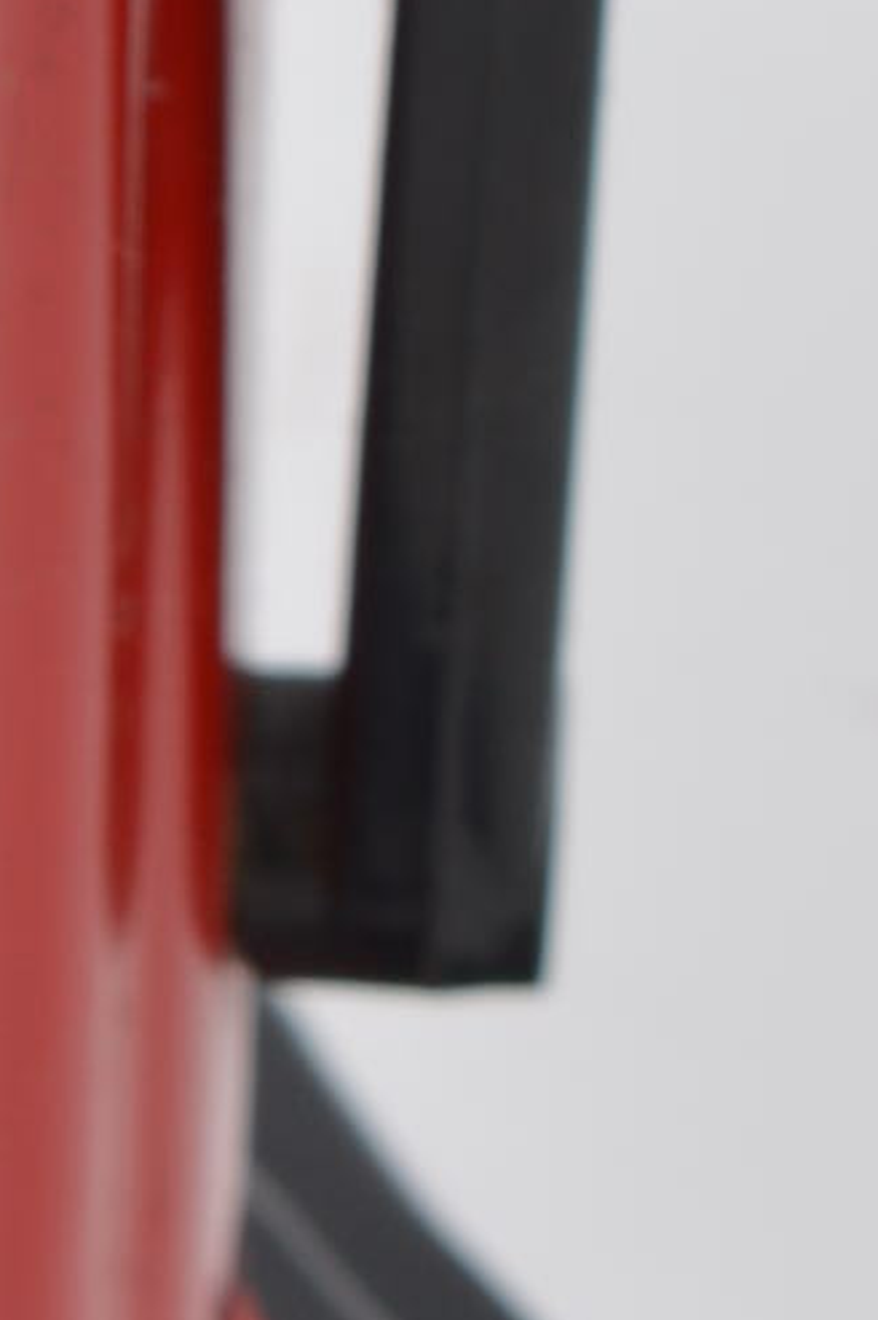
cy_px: -461
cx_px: -1250
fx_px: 16777
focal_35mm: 458
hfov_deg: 3.0
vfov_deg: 4.5
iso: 100
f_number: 9
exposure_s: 1/80
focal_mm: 50
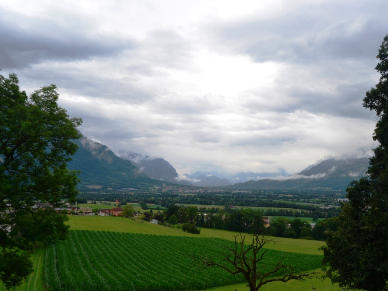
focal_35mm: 30
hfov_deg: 59.9
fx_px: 336
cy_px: 147
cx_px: 186
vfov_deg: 46.8
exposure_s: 1/200
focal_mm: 18
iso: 400
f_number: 10
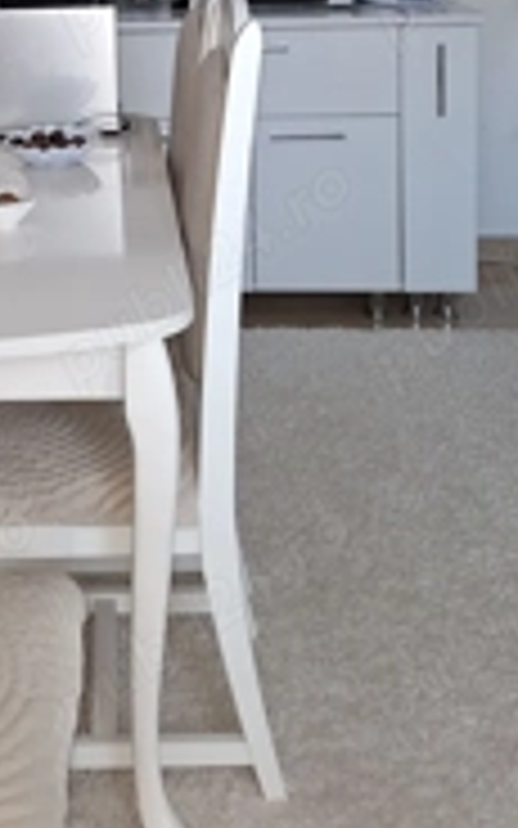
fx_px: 1197
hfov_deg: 23.7
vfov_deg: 34.8
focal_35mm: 53
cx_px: 45
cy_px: 4
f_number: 1.8
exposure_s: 1/40
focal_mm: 5.54
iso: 250
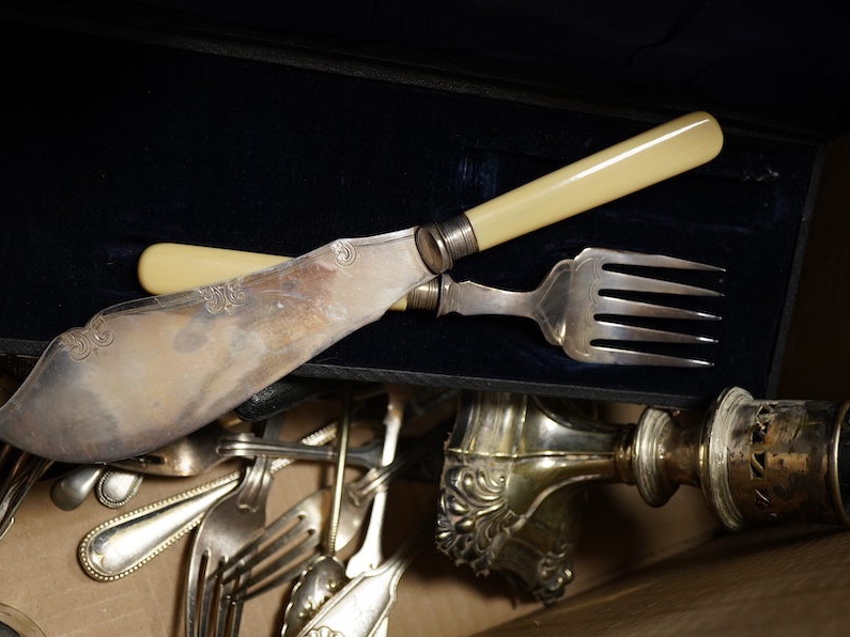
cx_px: 383
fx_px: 1203
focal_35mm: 49
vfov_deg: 29.7
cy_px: 320
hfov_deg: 38.9
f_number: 3.5
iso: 1250
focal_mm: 30
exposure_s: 1/125
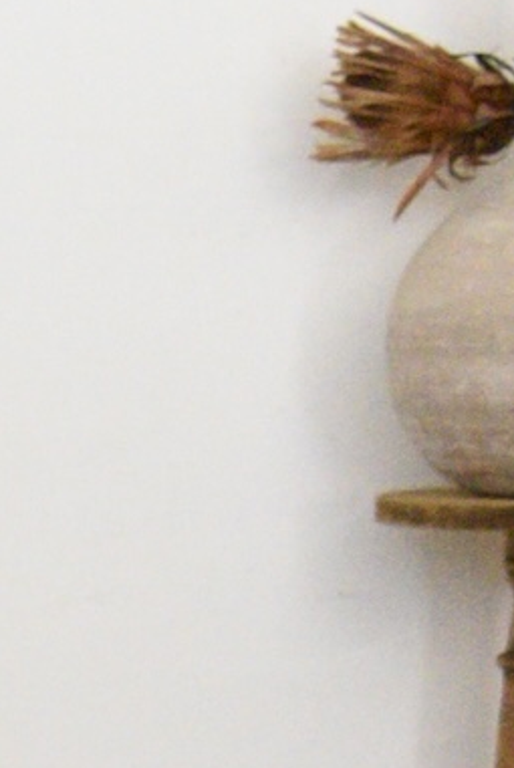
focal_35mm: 215
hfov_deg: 6.2
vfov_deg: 9.1
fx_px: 4592
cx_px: -679
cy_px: 1479
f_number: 4
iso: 12800
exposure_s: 1/20
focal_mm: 38
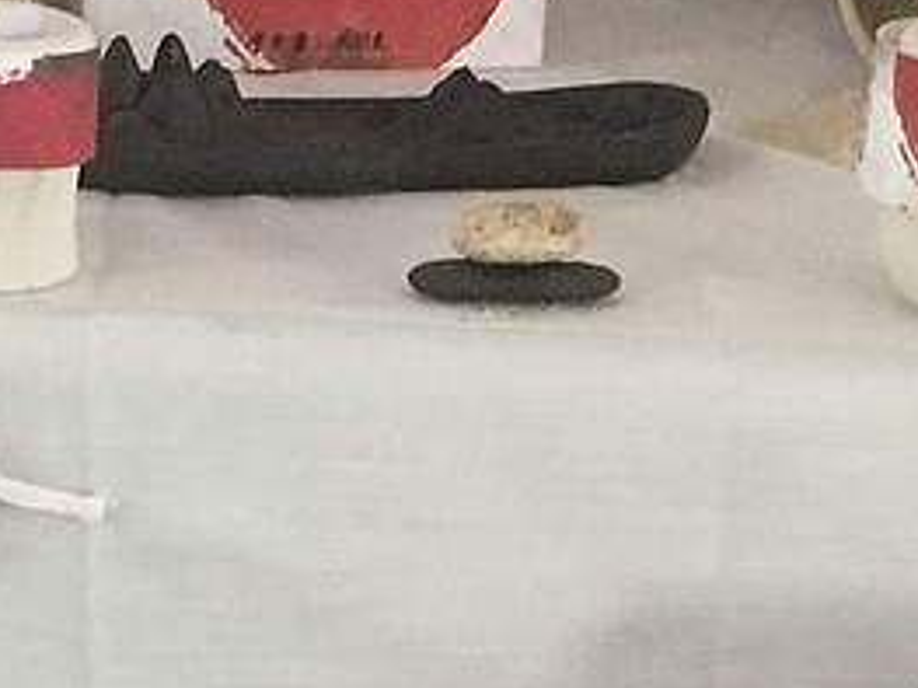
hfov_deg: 14.0
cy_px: 953
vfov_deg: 10.2
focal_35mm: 141
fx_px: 3738
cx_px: 318
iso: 200
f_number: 2.2
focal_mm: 4.15
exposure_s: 1/33
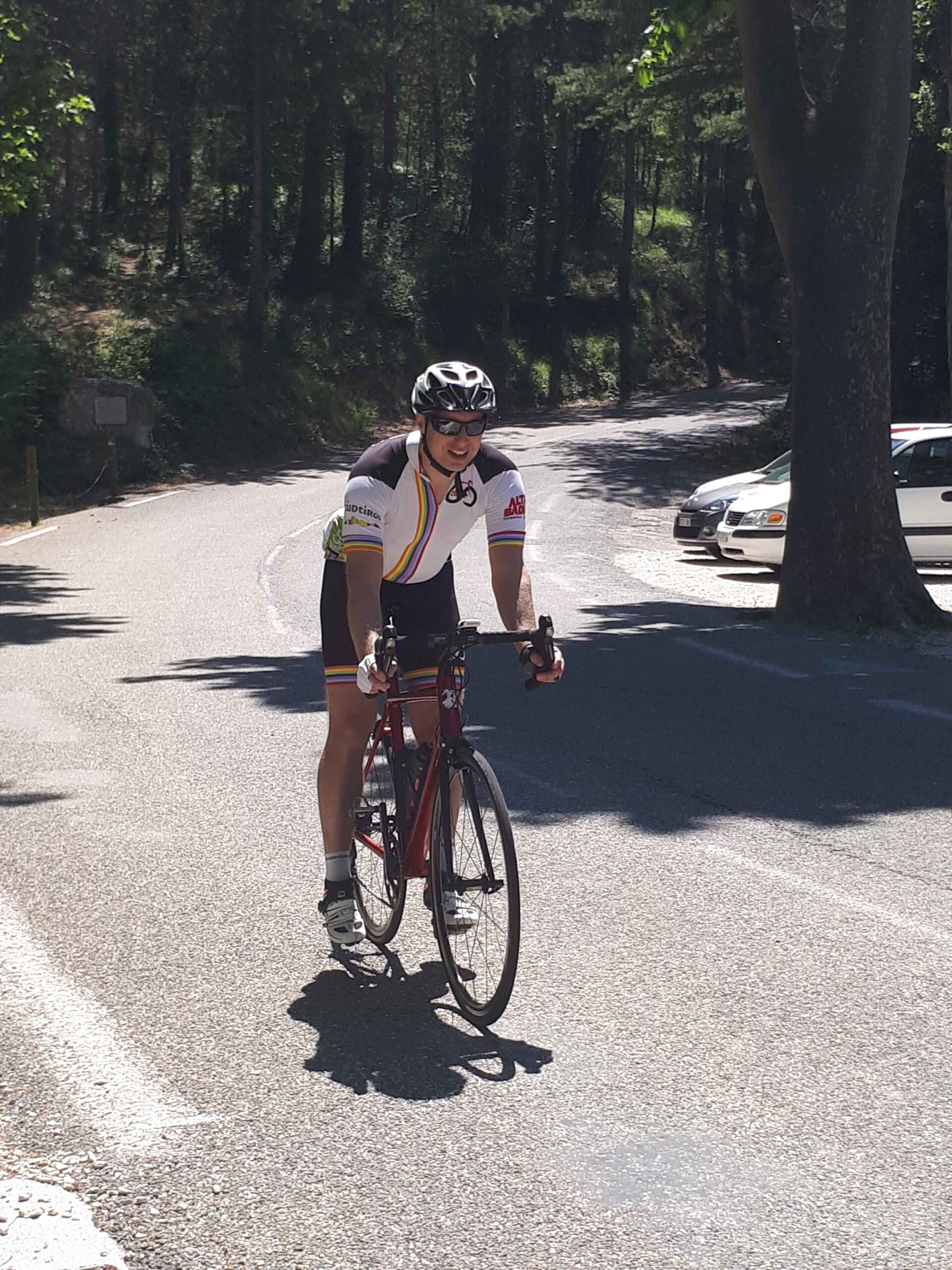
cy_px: 635
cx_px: 476
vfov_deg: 65.3
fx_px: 990
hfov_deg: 51.4
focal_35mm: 27
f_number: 1.9
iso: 40
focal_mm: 3.6
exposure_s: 1/923
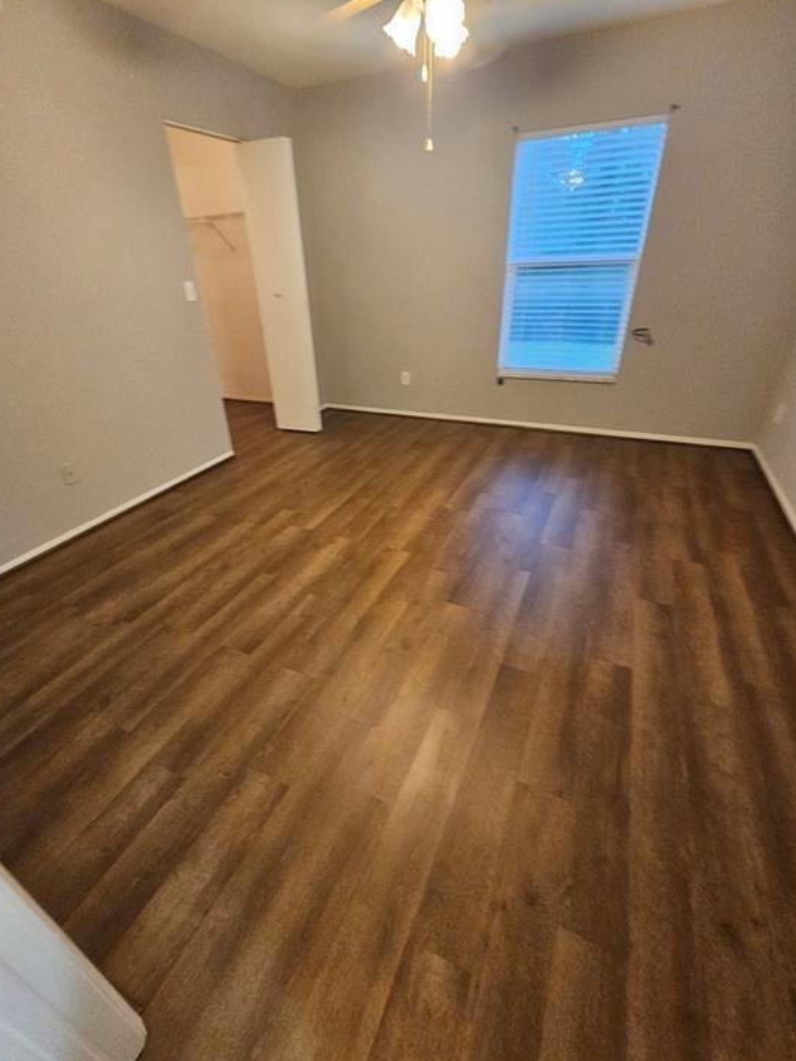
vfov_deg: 102.1
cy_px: 527
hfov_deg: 85.7
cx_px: 385
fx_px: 429
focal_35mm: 14
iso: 320
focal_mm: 2.2
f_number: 2.2
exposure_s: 1/30
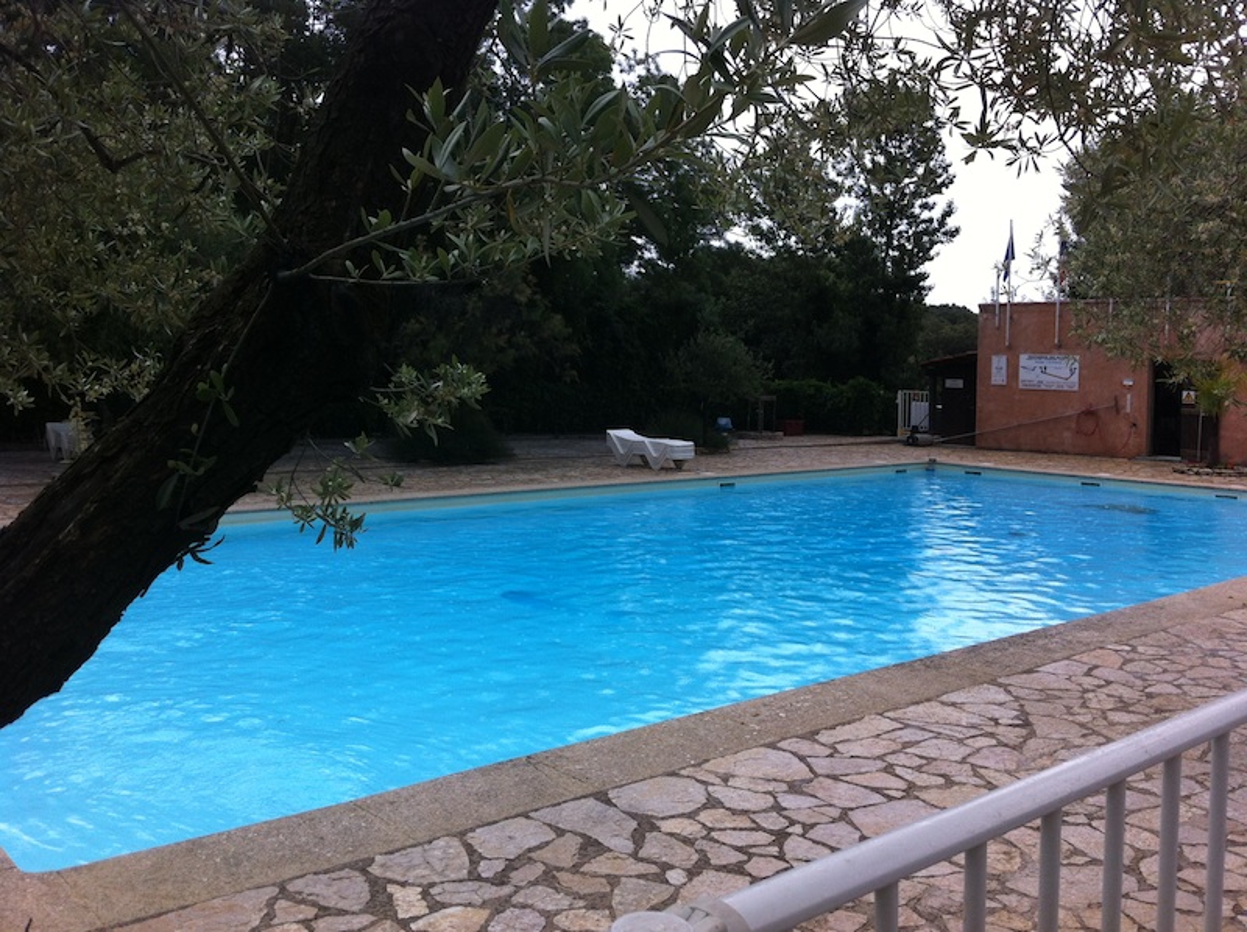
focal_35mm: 35
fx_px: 1259
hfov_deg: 52.7
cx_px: 624
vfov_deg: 40.6
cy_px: 466
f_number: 2.8
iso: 80
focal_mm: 3.85
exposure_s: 1/487
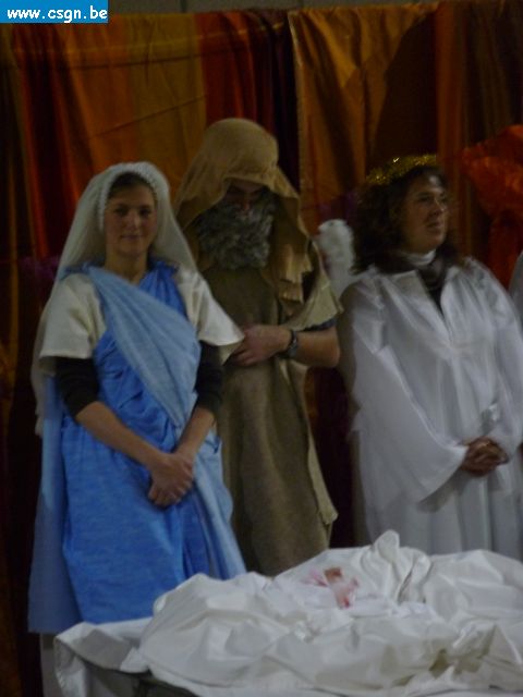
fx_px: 5641
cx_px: 262
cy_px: 348
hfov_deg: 5.3
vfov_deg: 7.1
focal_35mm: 280
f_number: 4.9
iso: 400
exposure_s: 1/8
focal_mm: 47
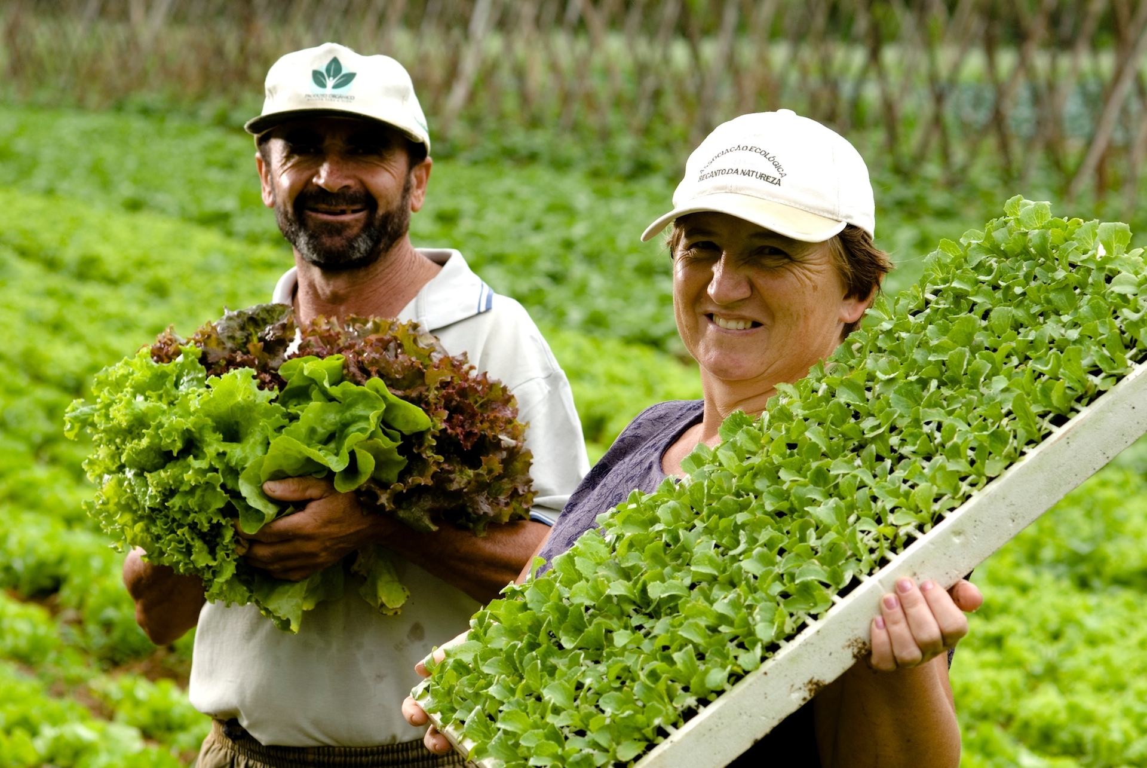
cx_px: 574
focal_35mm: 128
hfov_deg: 16.1
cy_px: 384
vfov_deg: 10.8
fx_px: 4067
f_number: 6.7
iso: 200
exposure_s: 1/180
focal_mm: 85
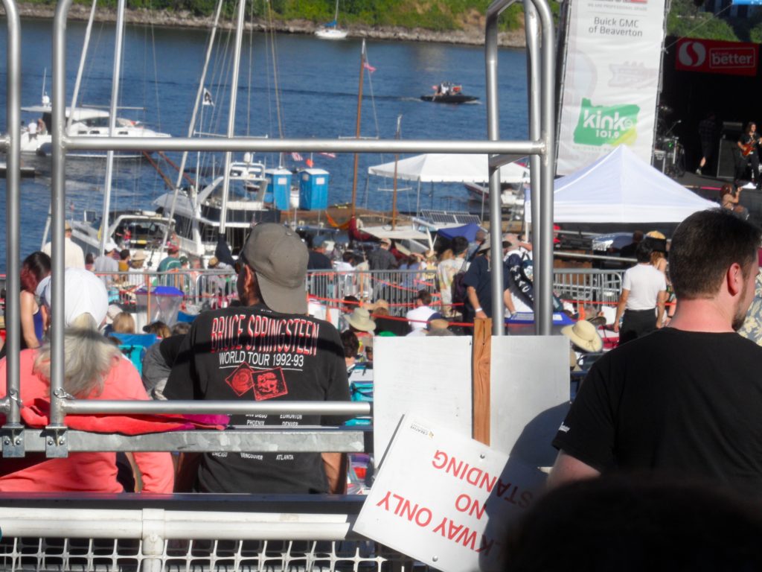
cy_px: 286
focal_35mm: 150
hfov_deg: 13.2
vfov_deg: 9.9
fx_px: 3302
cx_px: 381
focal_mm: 24.6
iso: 80
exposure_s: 1/350
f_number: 6.2
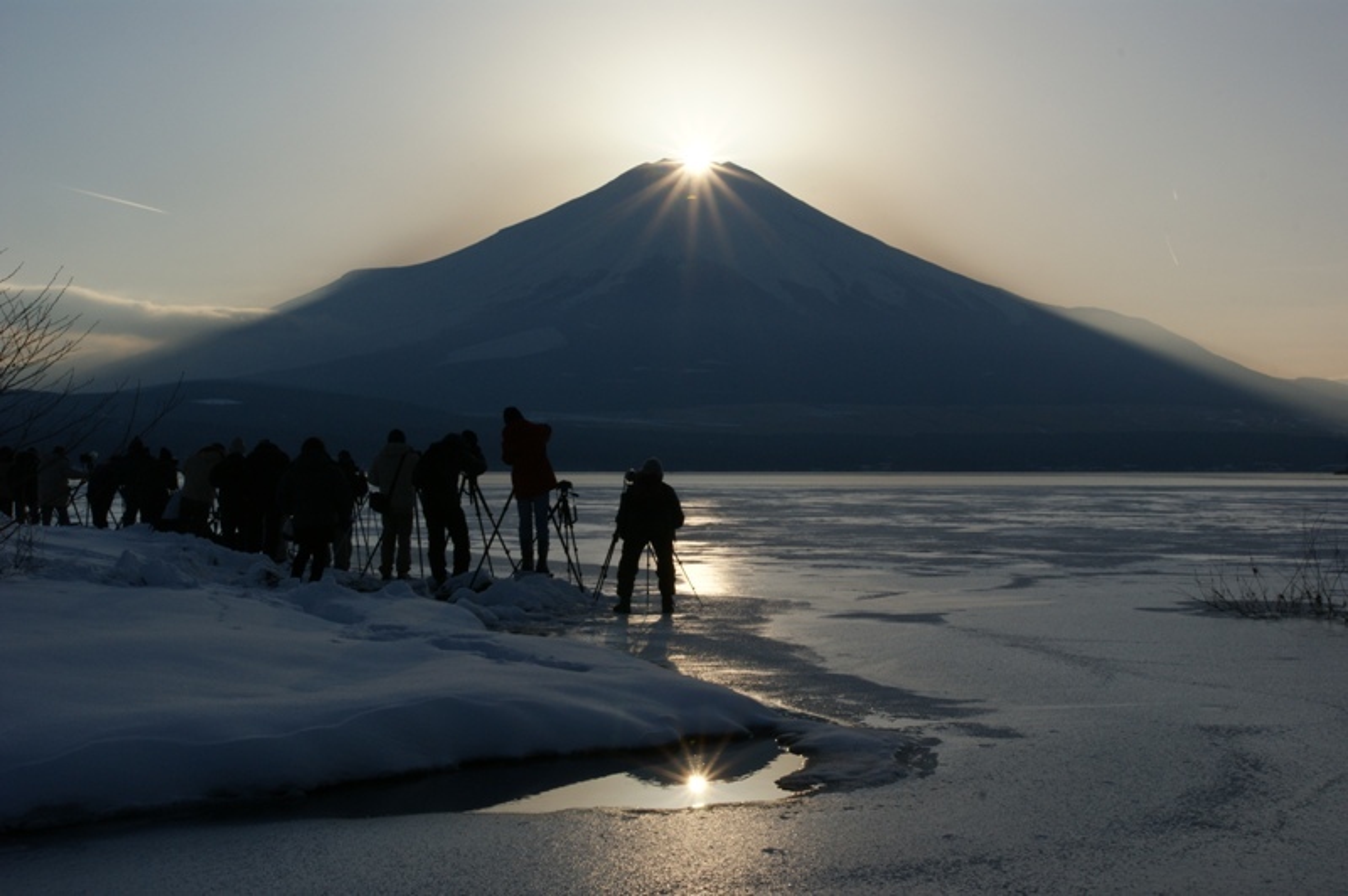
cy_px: 448
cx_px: 674
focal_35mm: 45
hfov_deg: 43.6
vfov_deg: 29.8
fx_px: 1684
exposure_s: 1/250
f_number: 22
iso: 200
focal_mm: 30
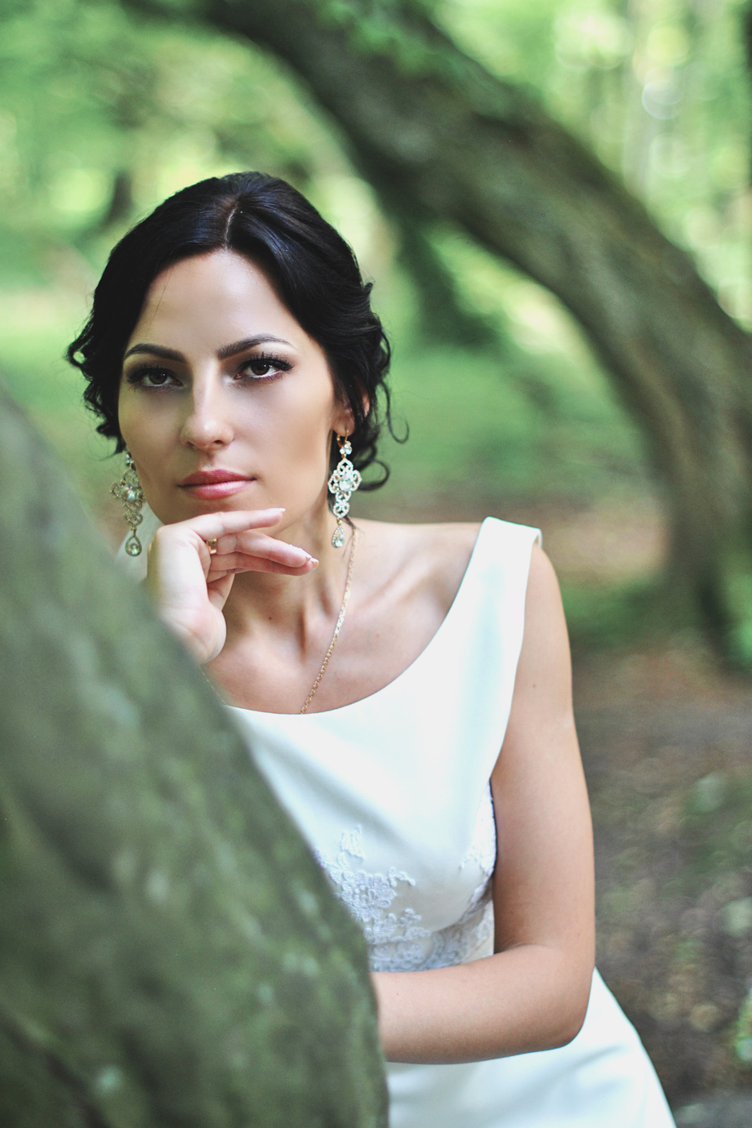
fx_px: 2381
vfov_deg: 26.6
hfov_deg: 18.0
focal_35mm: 76
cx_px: 378
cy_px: 564
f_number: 1.6
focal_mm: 50
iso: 200
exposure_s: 1/125
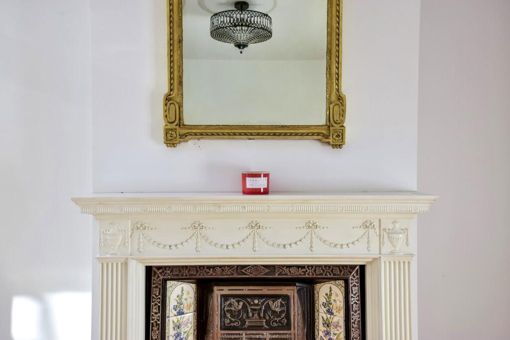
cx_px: 255
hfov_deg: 61.9
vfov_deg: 43.6
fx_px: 425
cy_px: 170
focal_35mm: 30
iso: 640
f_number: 8
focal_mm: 20
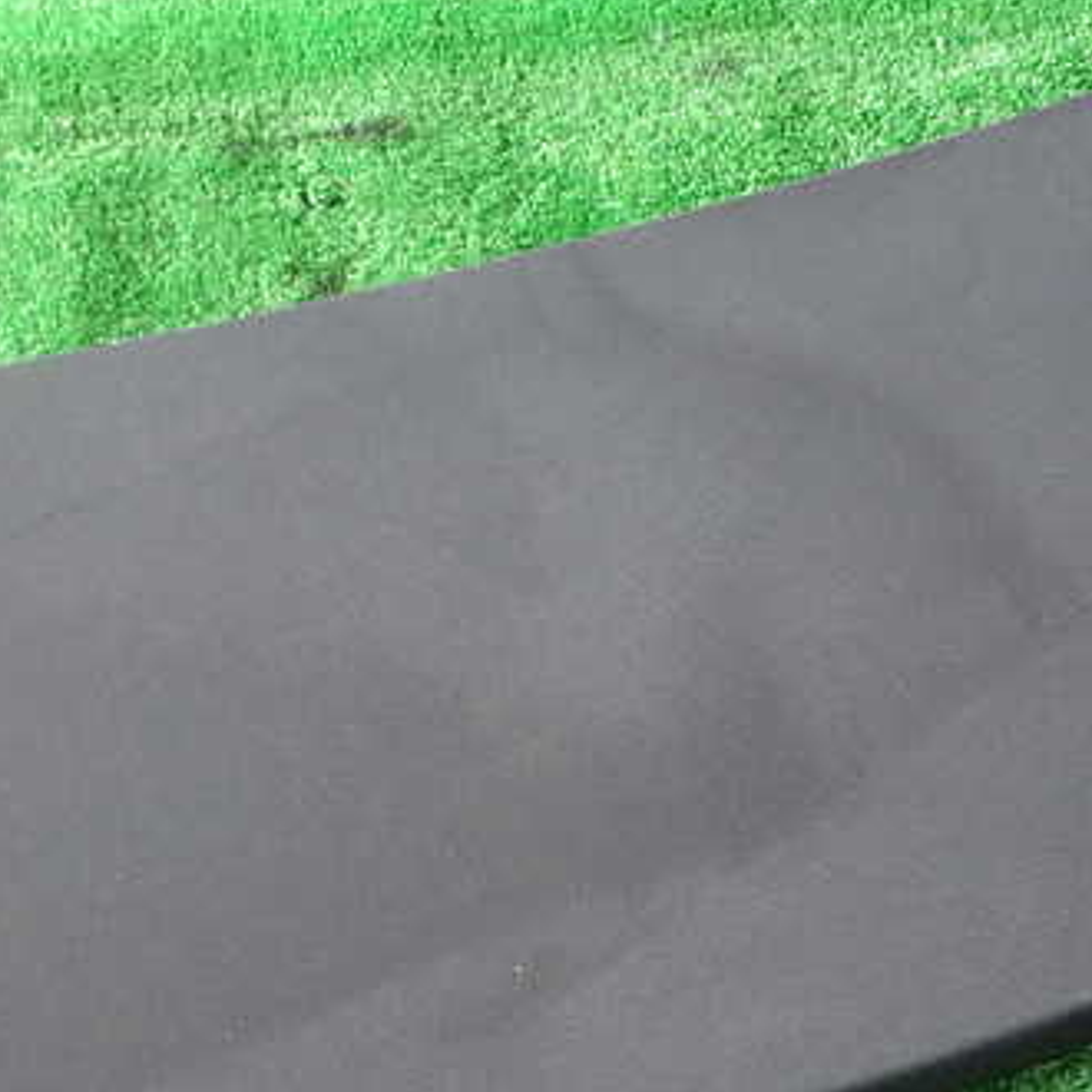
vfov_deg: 37.4
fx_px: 1606
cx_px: 341
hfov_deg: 37.0
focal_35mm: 45
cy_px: 675
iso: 200
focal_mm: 5.05
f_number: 2.2
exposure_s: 1/30
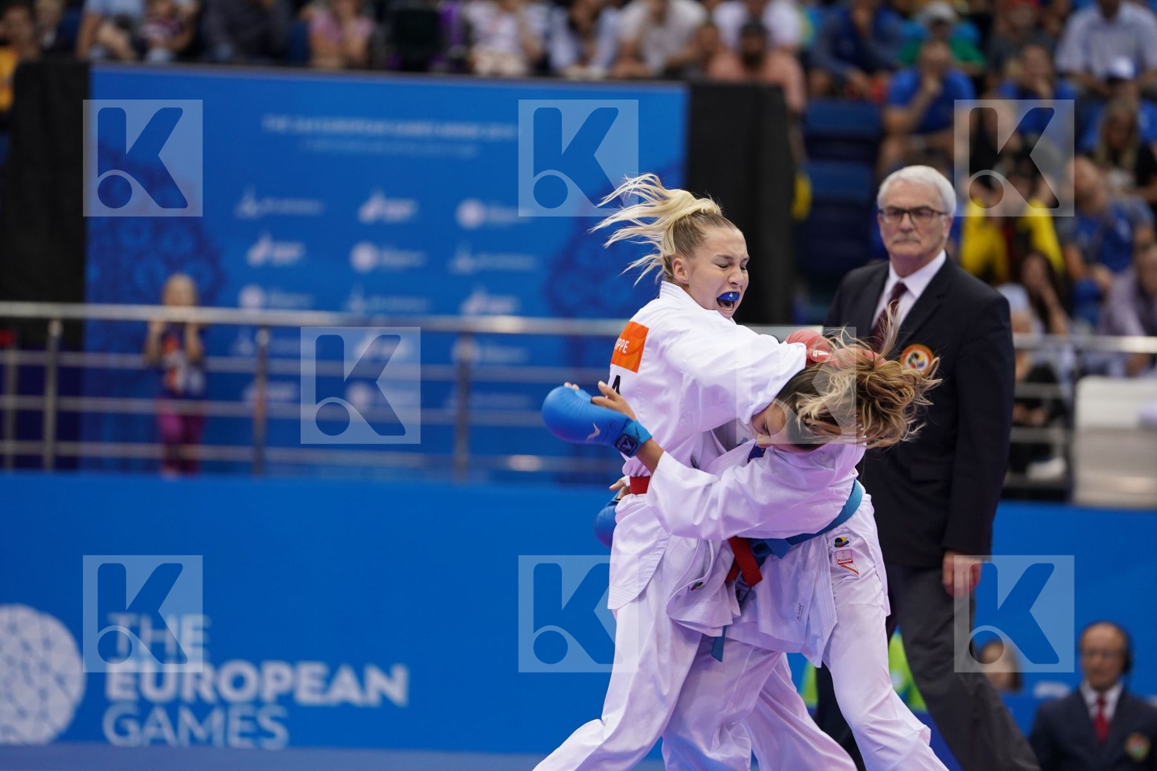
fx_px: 6427
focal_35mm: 200
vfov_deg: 6.9
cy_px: 386
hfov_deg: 10.3
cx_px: 578
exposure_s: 1/800
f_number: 2.8
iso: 1000
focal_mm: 200
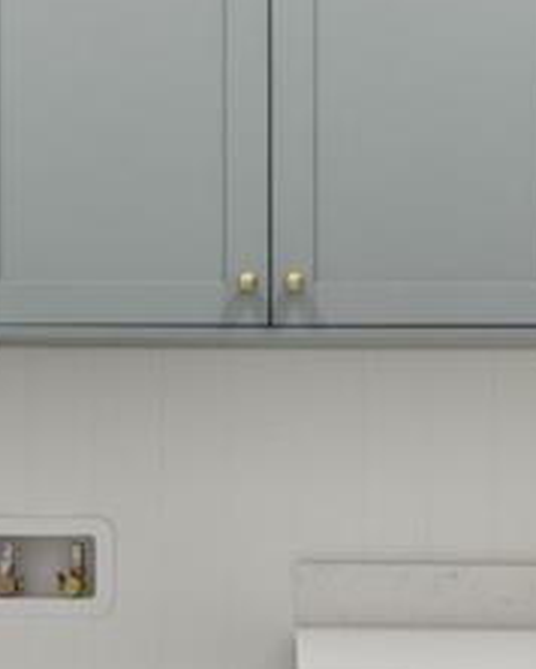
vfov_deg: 25.0
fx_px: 1505
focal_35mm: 76
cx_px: 217
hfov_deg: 20.2
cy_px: 325
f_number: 7.1
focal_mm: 10
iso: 100
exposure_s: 1/30
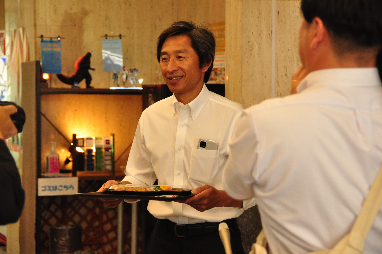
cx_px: 191
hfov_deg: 19.5
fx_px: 1113
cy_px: 127
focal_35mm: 105
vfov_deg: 13.0
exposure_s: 1/100
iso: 1600
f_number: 5
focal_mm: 70
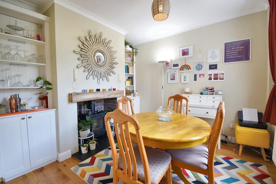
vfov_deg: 77.3
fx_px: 115
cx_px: 138
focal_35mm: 15
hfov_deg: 100.4
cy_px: 92
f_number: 4.5
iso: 100
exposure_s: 1/15
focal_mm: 10
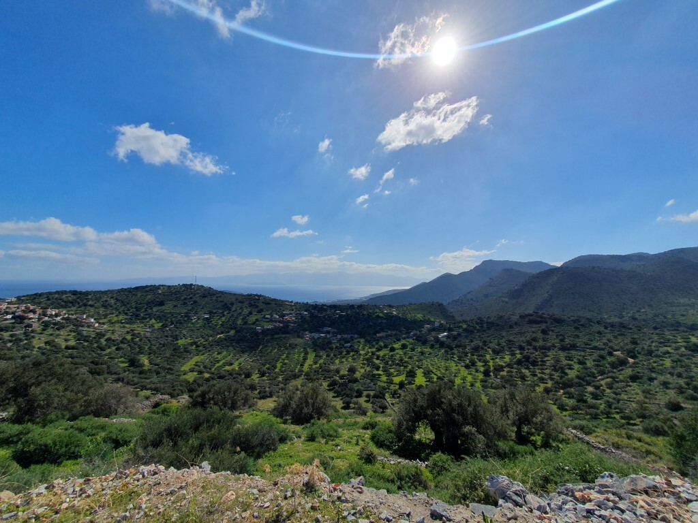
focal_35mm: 13
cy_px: 262
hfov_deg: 106.2
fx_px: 262
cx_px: 349
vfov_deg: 89.9
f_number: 2.2
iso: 50
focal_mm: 1.8
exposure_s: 1/3168
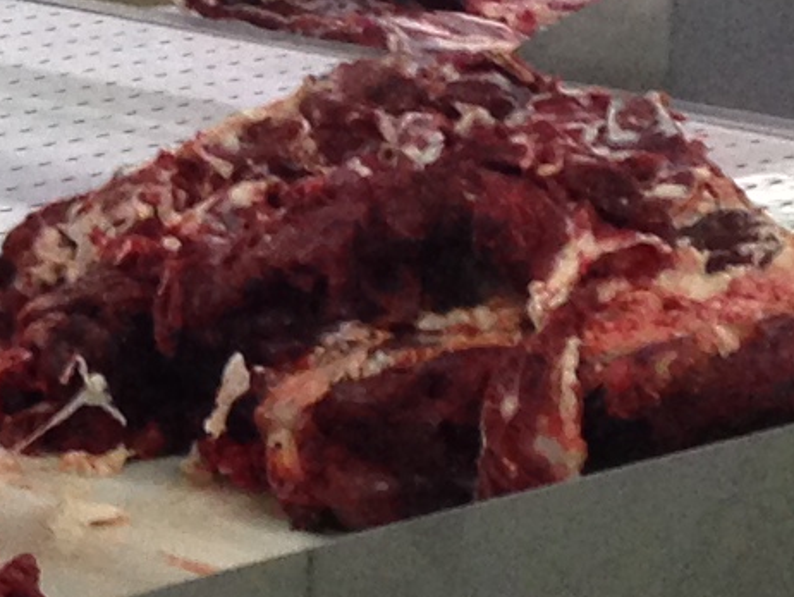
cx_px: -327
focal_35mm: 233
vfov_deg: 6.3
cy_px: -148
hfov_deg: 8.3
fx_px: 5347
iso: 160
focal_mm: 4.12
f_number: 2.4
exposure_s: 1/20
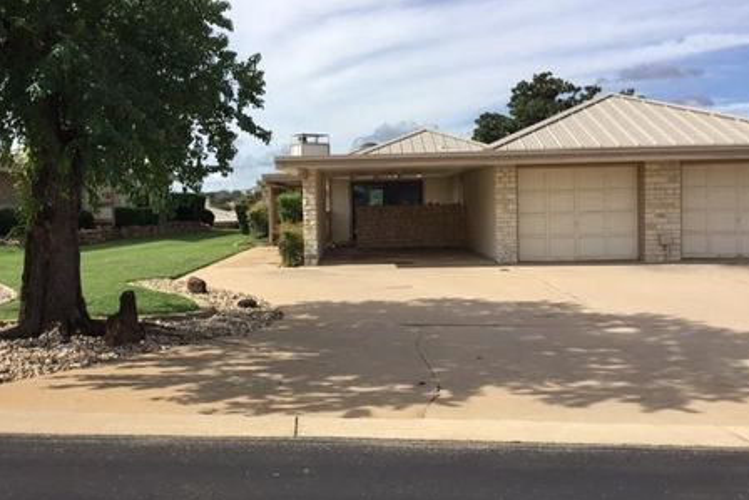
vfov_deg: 36.9
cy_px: 232
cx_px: 336
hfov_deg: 53.0
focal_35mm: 36
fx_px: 749
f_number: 2.4
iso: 25
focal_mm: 3.3
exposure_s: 1/1631
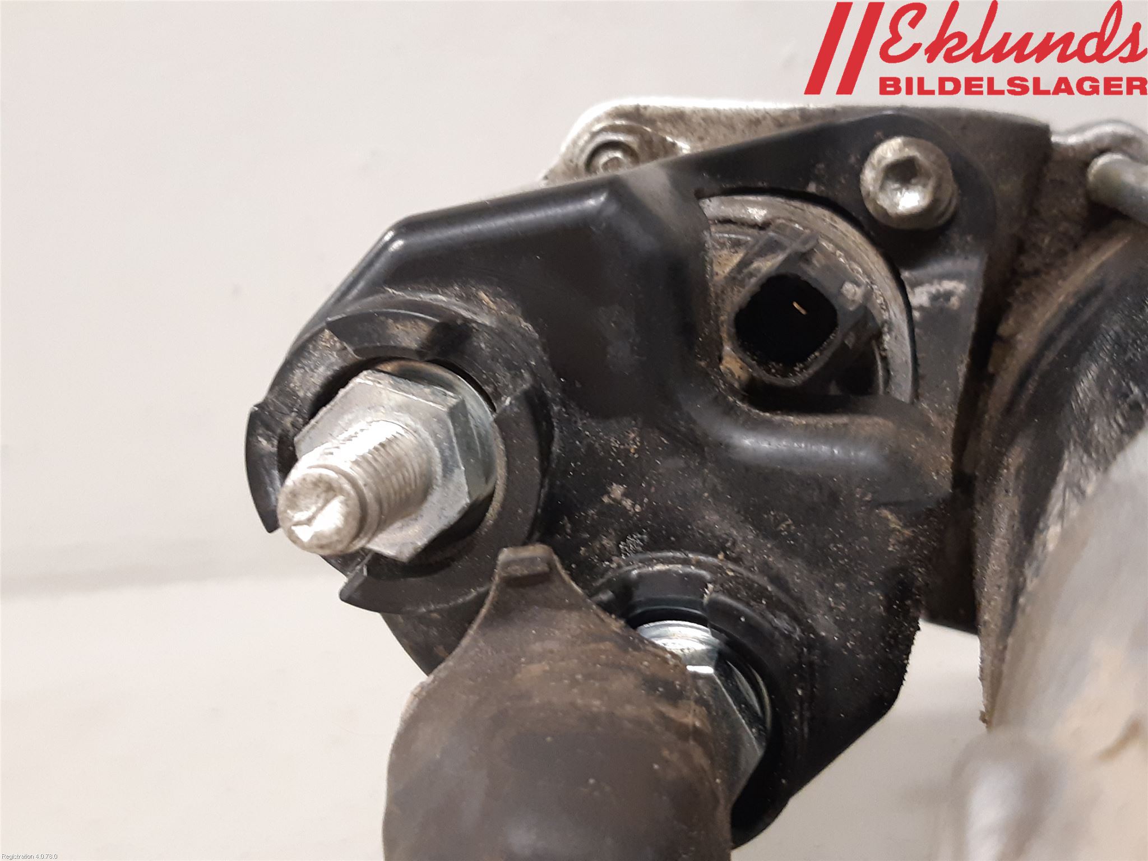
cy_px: 430
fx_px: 862
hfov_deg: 67.3
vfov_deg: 53.1
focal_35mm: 26
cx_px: 574
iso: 200
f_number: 1.7
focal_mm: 3.93
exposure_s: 1/33
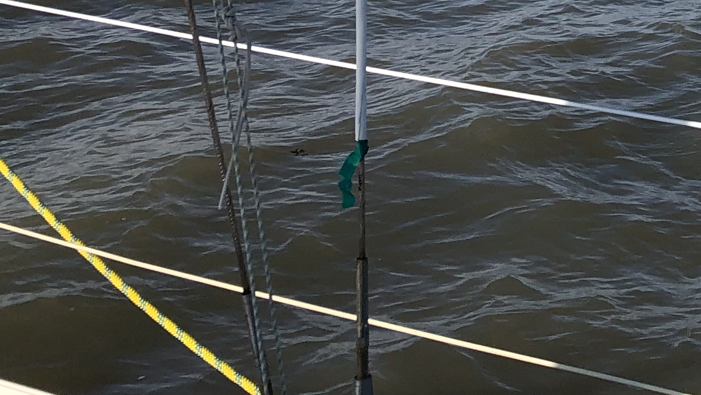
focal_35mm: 98
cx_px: 903
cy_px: -422
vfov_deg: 11.1
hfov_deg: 20.0
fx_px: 1822
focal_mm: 4
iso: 20
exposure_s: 1/2558
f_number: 1.8
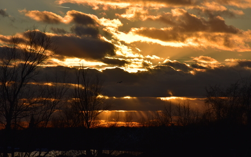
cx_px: 126
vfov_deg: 8.1
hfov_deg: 13.0
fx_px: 1105
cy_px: 78
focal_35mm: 162
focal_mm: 105
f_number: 10
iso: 200
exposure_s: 1/1250
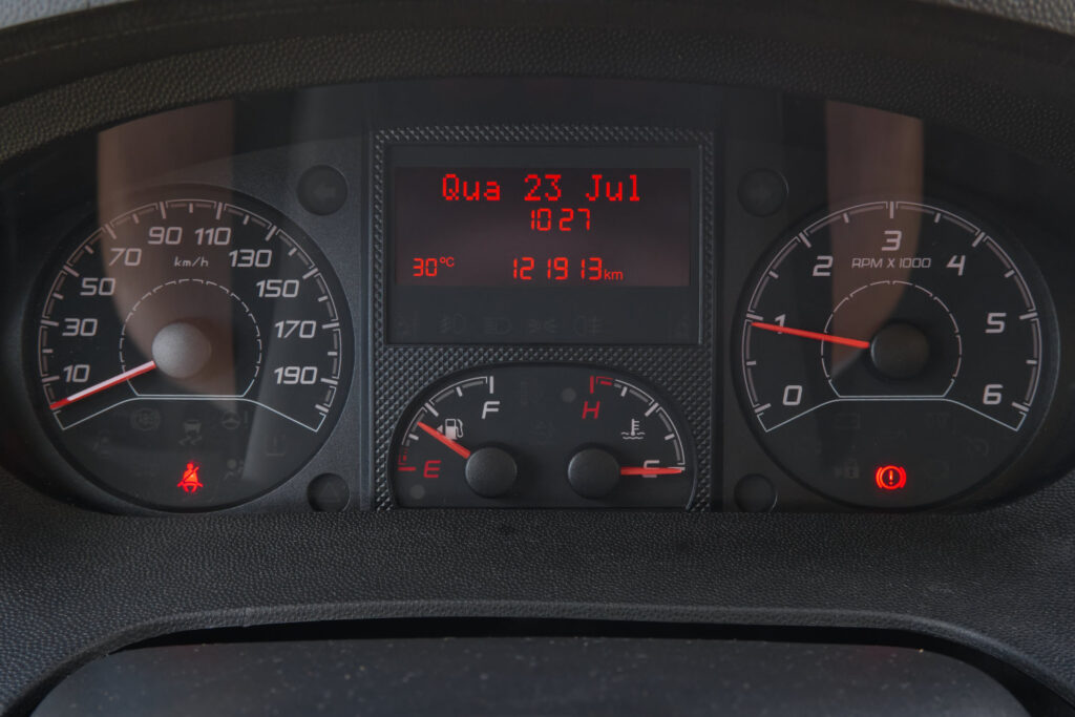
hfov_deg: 60.3
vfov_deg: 42.3
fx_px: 926
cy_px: 358
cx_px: 538
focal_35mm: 31
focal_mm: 20.9
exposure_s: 1/100
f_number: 8
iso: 2000
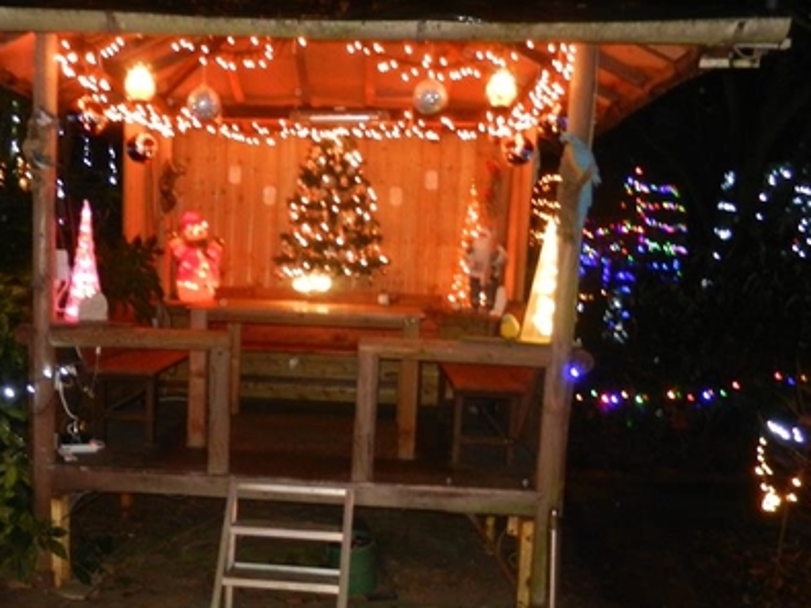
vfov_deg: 37.5
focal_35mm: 38
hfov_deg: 48.4
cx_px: 294
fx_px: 890
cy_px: 374
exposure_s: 1/4
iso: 400
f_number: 3.5
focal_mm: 4.5
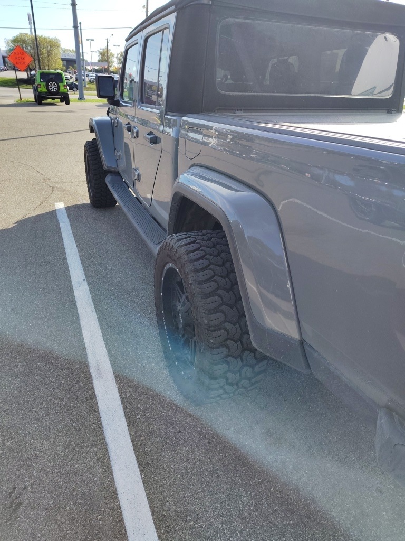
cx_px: 202
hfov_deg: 56.8
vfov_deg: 71.6
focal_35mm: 24
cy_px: 270
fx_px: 374
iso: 100
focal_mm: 5.56
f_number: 1.8
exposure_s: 1/555
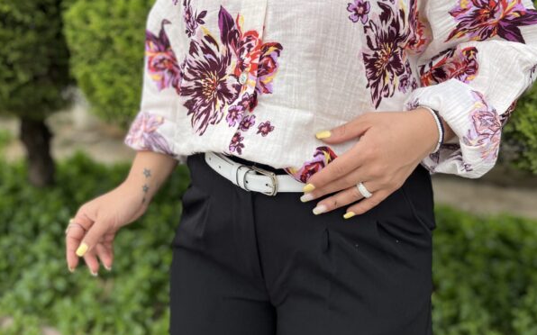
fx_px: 541
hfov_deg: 52.8
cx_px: 269
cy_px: 130
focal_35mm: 37
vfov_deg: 34.3
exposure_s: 1/1036
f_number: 1.6
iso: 50
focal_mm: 5.1
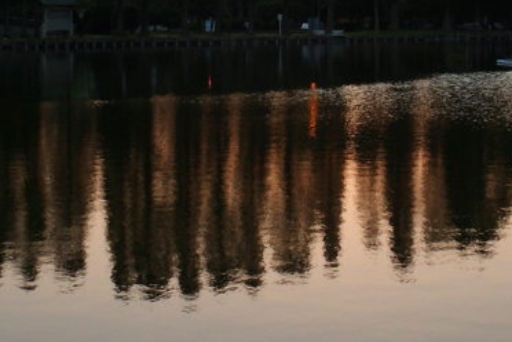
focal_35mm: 77
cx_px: 308
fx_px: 1095
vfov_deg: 17.1
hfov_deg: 26.3
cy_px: -50
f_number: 3.3
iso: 100
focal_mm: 5
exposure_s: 1/90
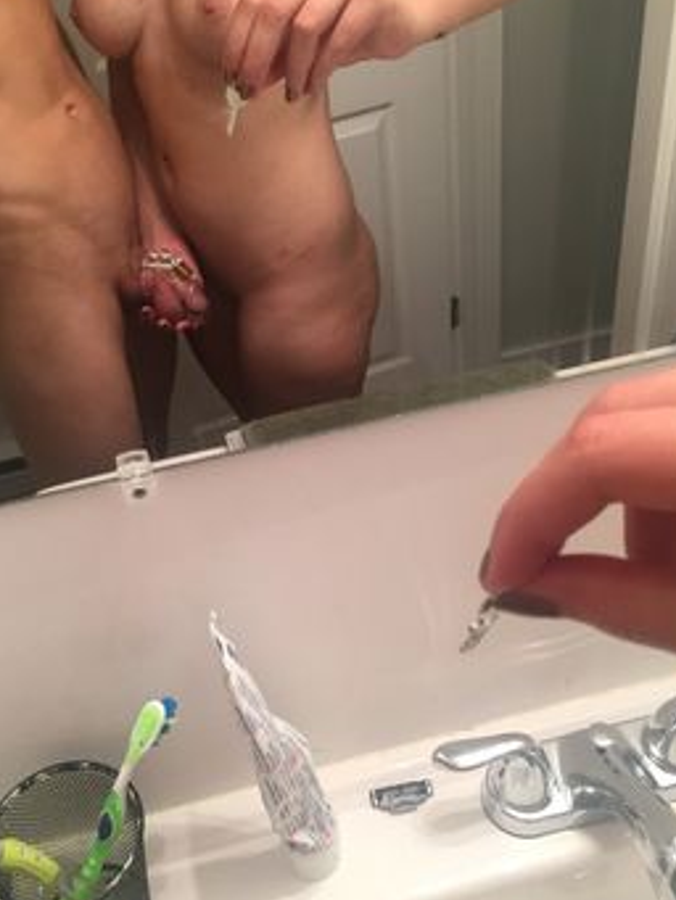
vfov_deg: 53.9
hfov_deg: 41.8
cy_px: 414
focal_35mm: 34
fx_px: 885
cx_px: 306
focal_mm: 4.15
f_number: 2.2
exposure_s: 1/30
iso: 125
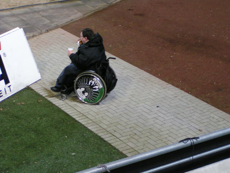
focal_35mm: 95
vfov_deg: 15.6
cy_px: 86
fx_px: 631
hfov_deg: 20.7
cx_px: 115
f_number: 3.5
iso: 200
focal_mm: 14.5
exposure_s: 1/25
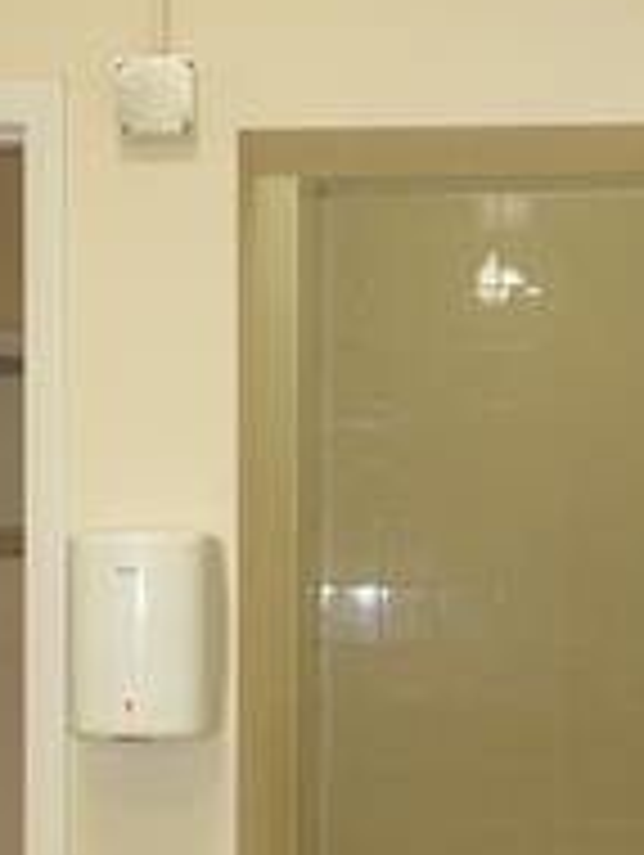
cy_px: 585
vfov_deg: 30.4
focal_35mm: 63
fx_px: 1559
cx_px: 342
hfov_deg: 23.3
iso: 400
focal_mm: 3.58
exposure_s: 1/50
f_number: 3.2
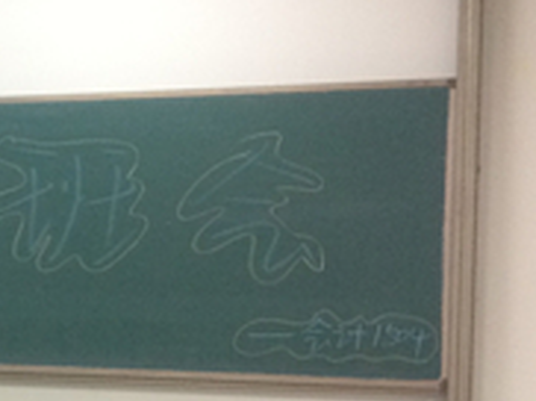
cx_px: -289
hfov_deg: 17.2
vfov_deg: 14.4
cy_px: 327
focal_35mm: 102
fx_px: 1577
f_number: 2.2
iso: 250
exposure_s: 1/33
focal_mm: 4.15
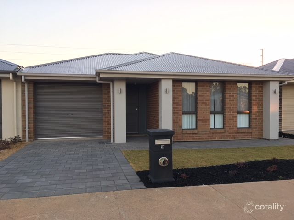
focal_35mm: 29
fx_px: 246
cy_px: 110
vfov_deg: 48.2
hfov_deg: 61.7
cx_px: 147
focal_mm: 4.15
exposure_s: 1/50
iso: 25
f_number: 2.2
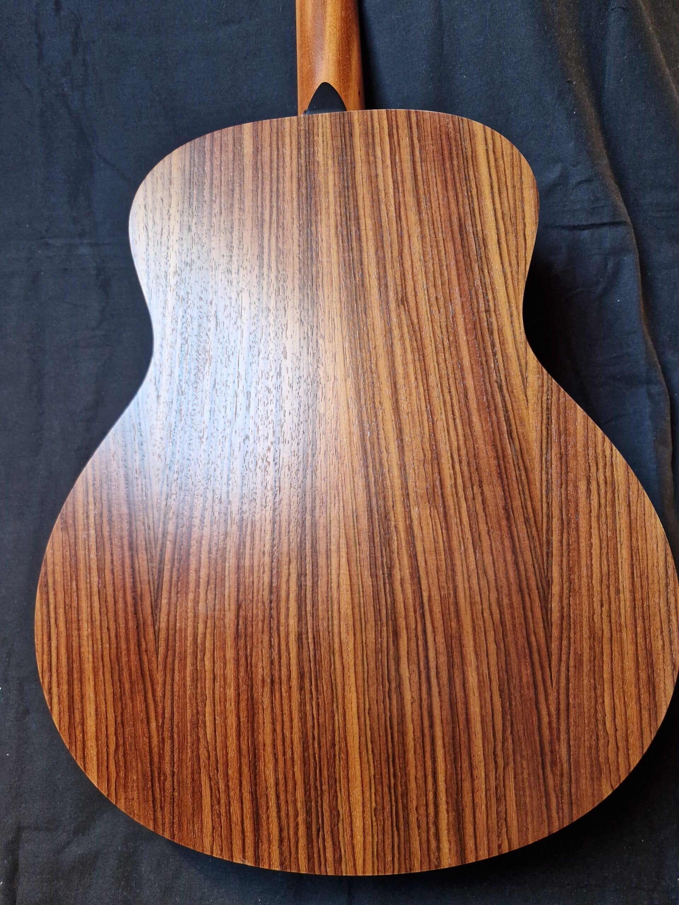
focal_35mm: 23
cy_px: 452
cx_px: 340
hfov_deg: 58.9
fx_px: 602
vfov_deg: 73.9
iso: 50
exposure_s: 1/100
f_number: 1.8
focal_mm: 5.4
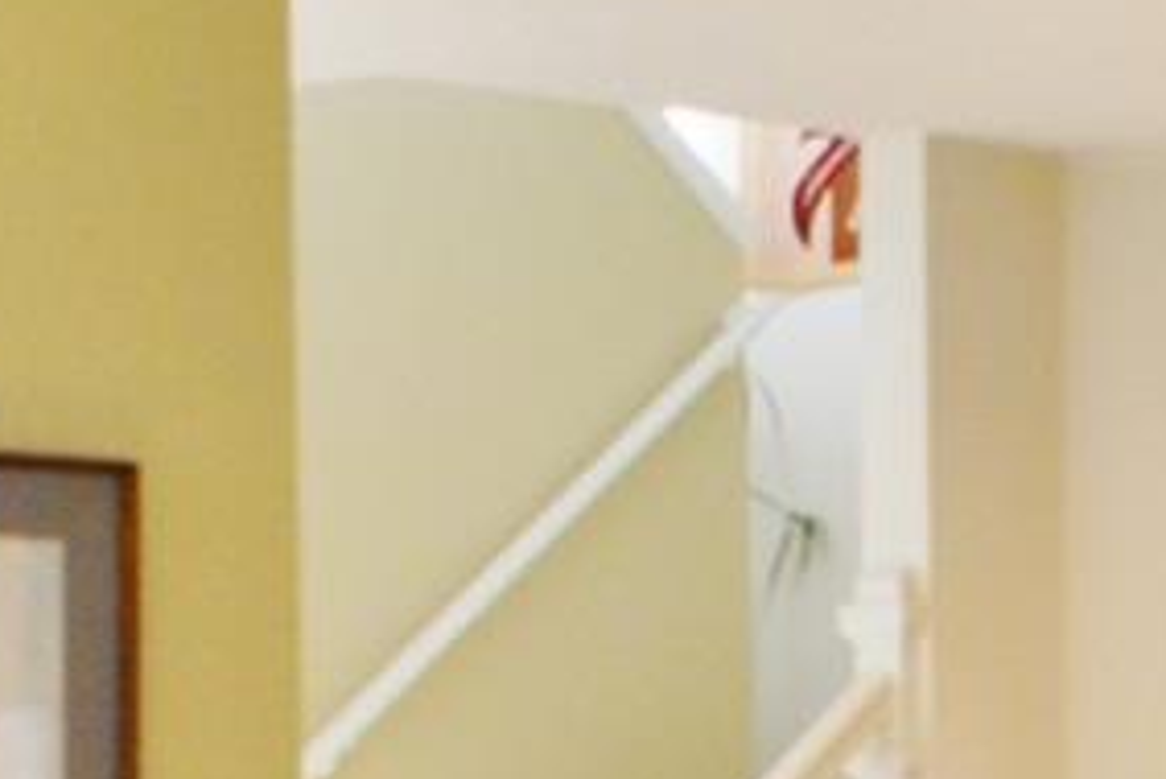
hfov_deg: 12.6
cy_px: 1414
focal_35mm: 159
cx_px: 1446
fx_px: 5152
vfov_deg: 8.3
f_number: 4
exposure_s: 1/40
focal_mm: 20
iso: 125
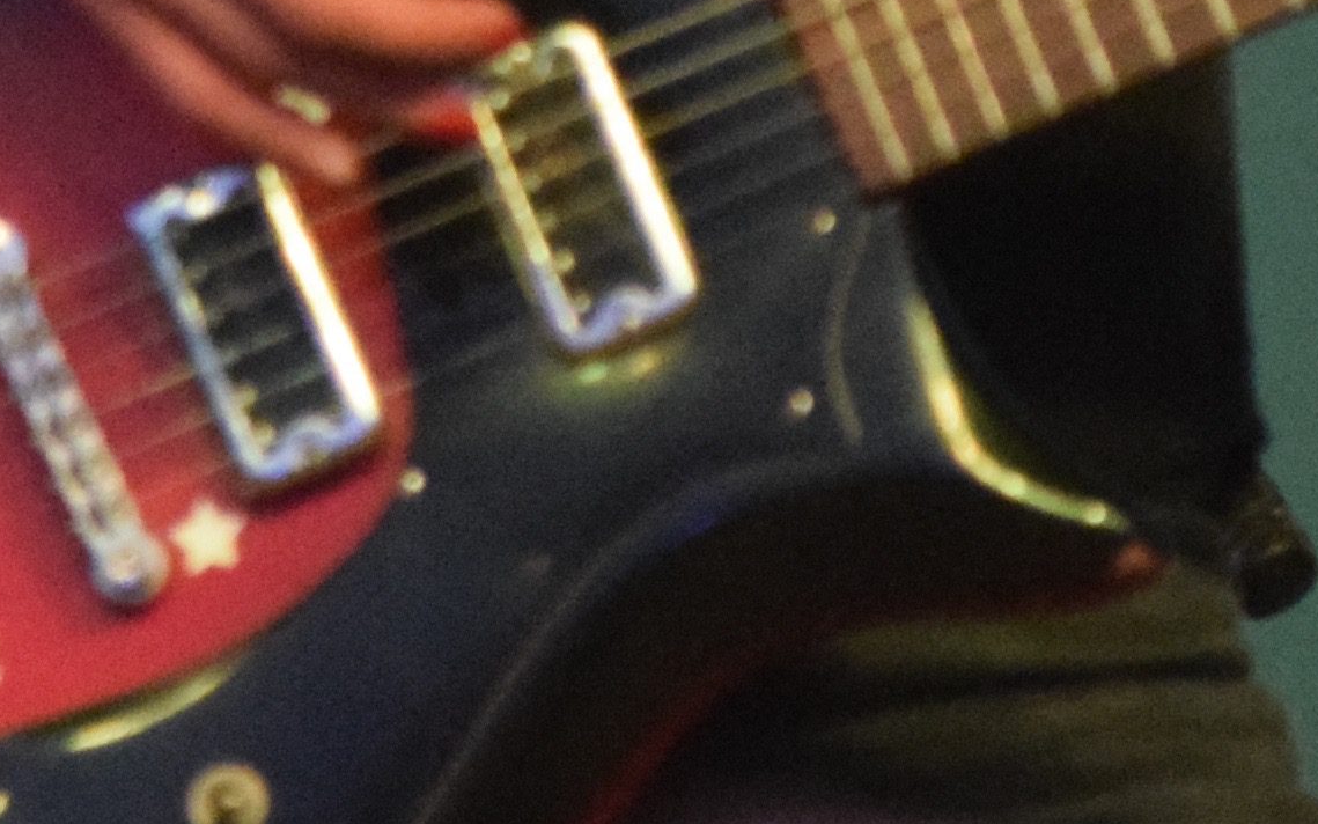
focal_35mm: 1127
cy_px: -1286
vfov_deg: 1.2
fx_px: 40484
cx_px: 398
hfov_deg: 1.9
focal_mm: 140
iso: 4000
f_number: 5
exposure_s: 1/125
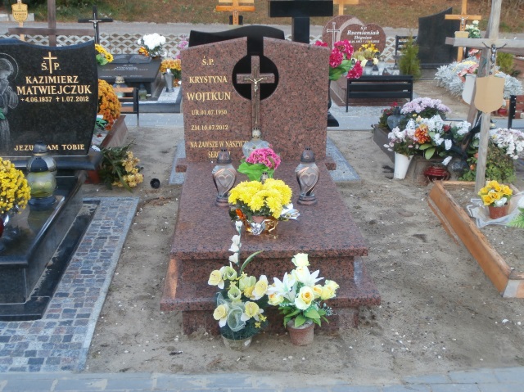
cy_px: 196
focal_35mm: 47
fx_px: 711
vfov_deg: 30.8
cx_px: 262
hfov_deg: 40.5
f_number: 4.2
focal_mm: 8.29
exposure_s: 1/50
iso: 100
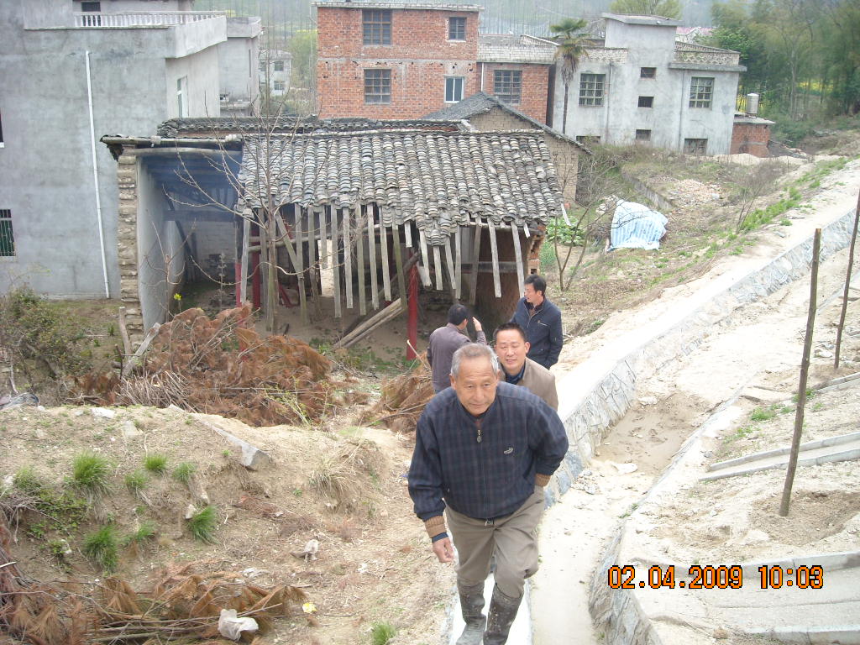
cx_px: 430
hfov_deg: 52.6
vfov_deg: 40.7
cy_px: 322
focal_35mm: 35
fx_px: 870
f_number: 2.8
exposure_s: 1/100
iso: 64
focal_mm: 5.7
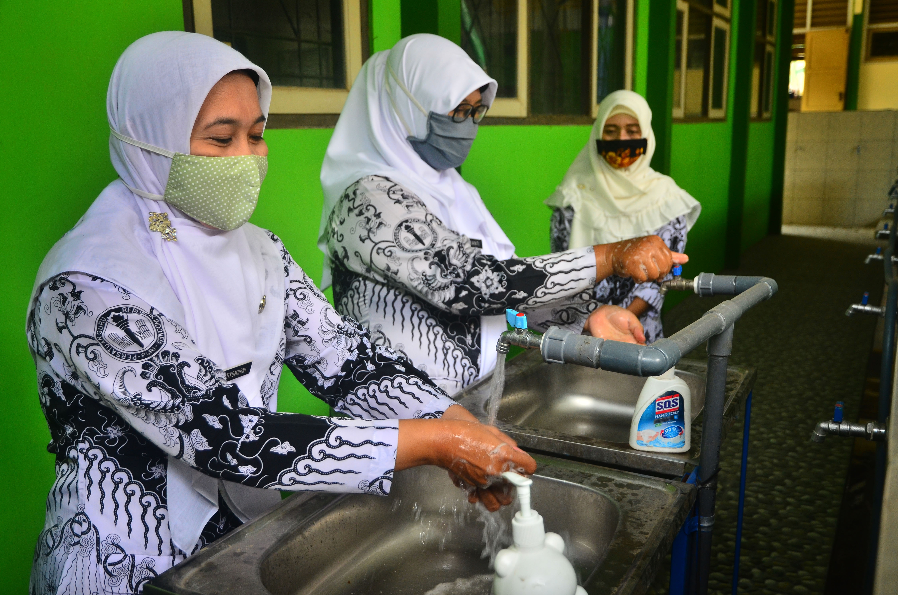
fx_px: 821
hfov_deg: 57.3
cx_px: 449
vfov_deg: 39.8
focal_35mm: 33
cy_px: 298
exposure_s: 1/90
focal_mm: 22
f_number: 4
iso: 400
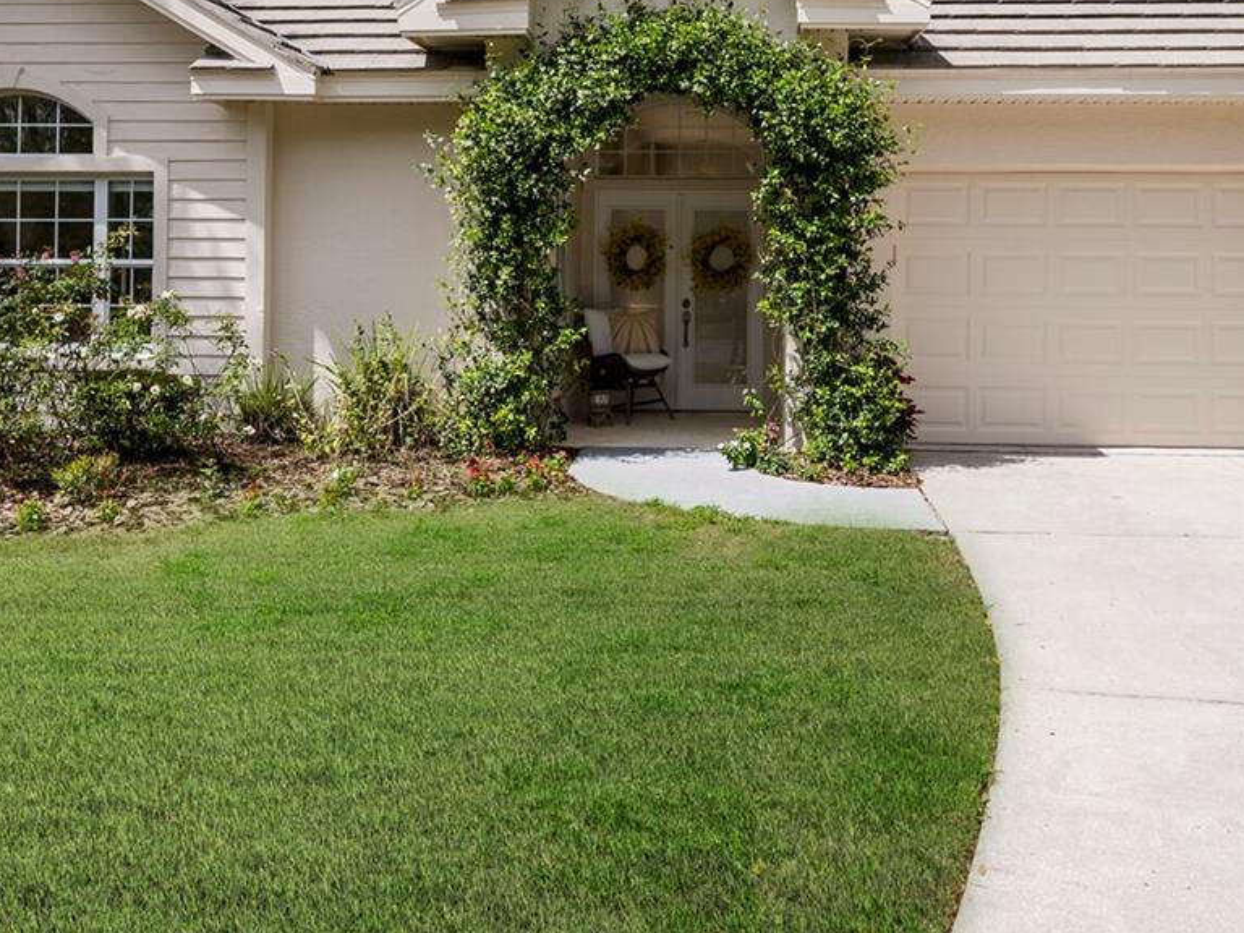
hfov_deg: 51.3
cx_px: 641
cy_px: 266
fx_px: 1294
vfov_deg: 38.9
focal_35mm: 36
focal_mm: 18
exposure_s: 1/1000
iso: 250
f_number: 8
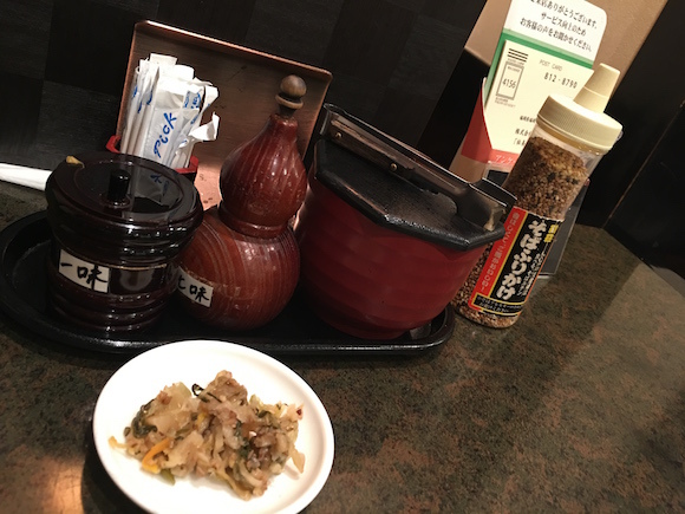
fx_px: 574
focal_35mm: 29
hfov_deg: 61.7
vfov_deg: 48.2
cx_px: 342
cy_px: 257
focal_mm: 4.15
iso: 100
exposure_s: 1/8
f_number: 2.2
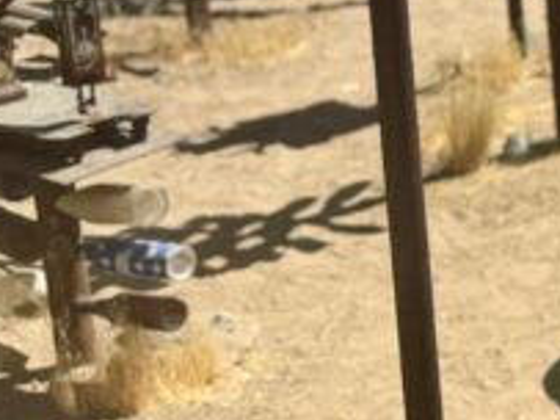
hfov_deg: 12.9
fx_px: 1956
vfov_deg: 12.0
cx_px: 1305
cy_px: -83
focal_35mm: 121
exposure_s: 1/4608
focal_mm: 6.76
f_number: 1.78
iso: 80
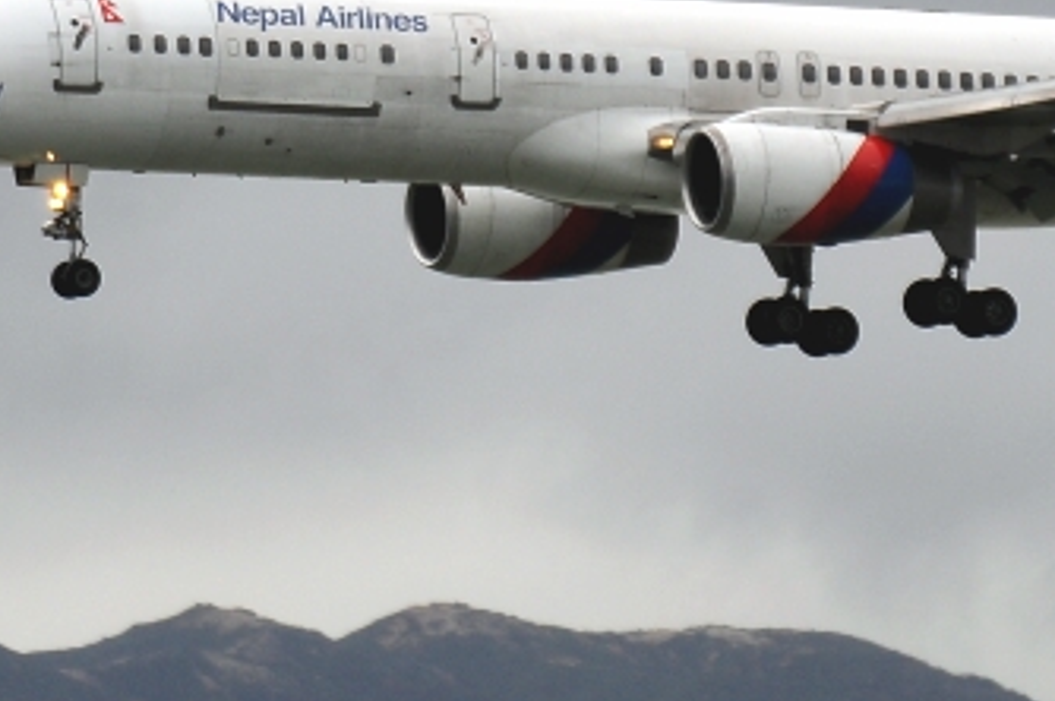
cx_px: 869
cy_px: 141
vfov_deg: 1.3
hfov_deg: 2.0
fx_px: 30506
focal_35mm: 1042
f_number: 5.6
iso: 200
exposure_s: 1/800
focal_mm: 290
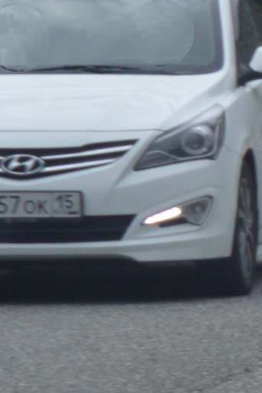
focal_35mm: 209
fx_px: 2284
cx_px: 91
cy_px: 92
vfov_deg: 9.8
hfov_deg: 6.6
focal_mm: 55
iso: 400
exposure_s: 1/1600
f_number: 5.6
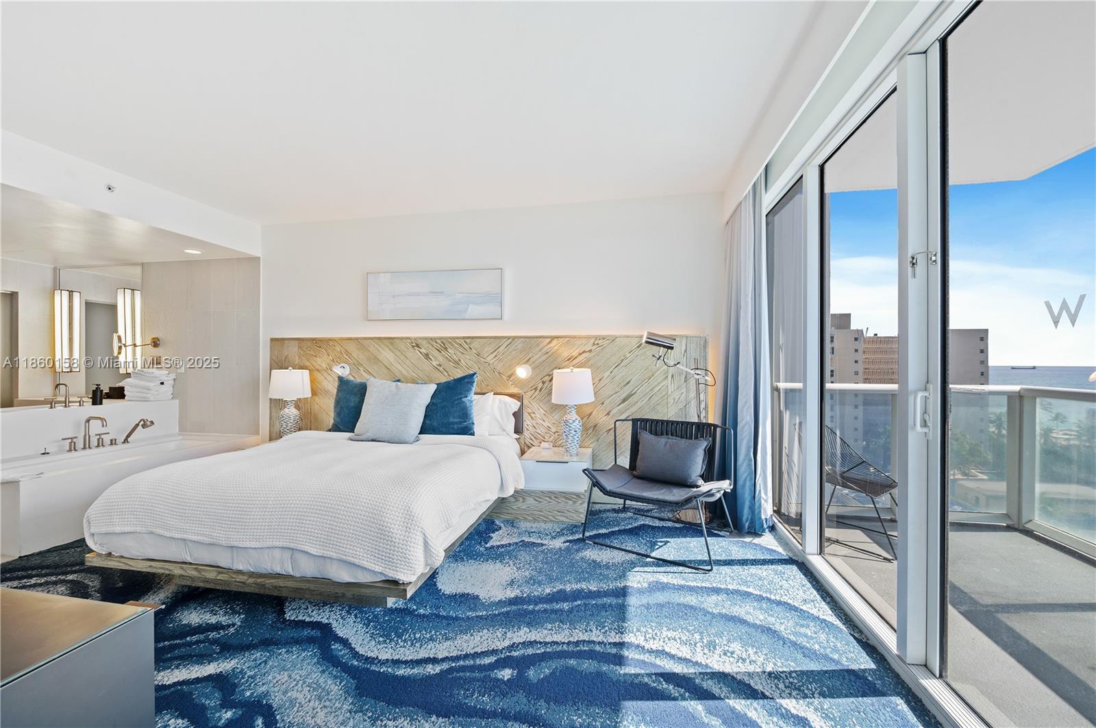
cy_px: 364
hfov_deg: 104.3
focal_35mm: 14
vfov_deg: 81.1
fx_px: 426
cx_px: 548
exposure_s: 1/10
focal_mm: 14
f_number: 8
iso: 200
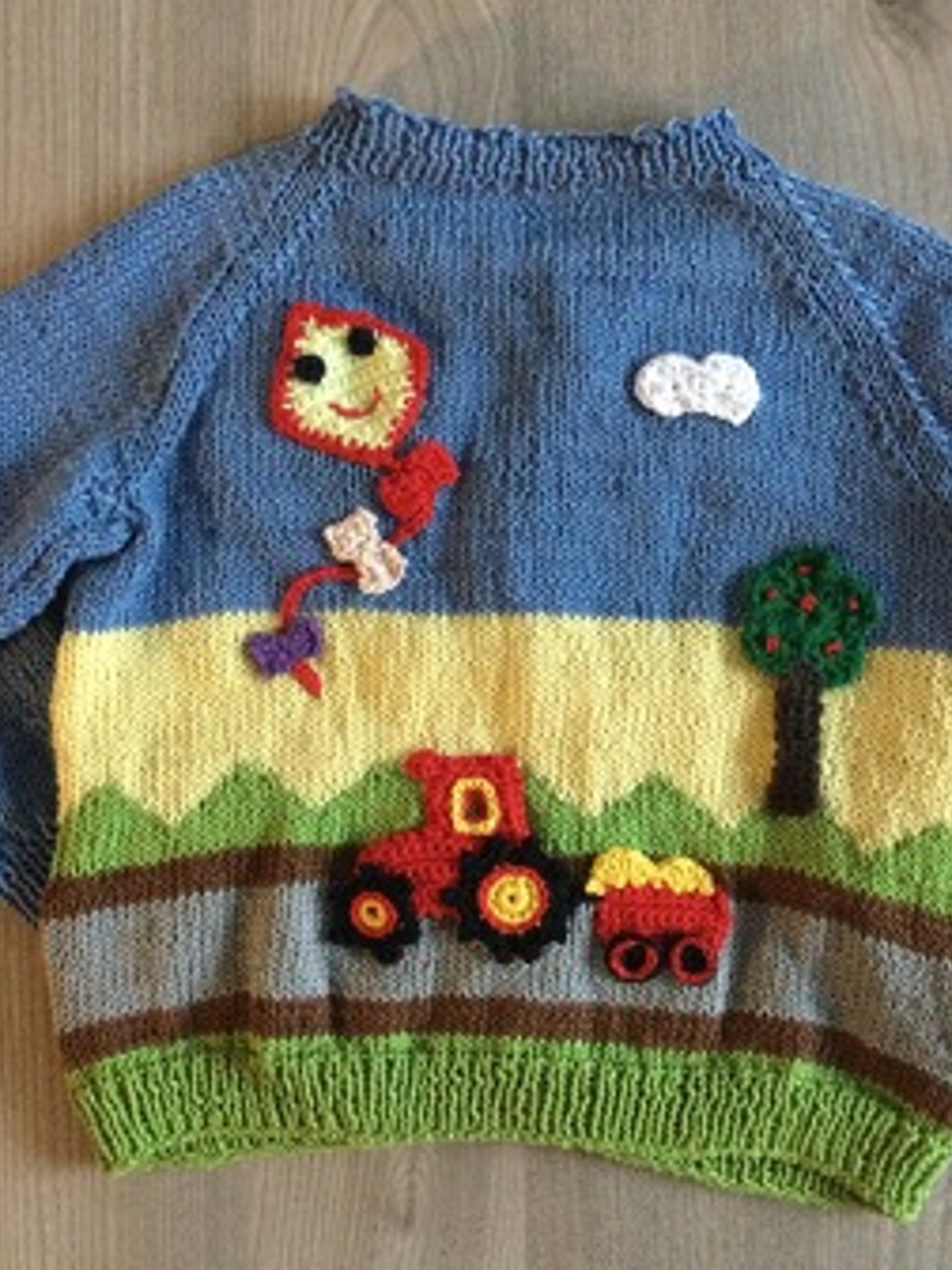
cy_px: 578
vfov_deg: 43.8
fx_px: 1577
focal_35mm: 43
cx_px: 499
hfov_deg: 33.6
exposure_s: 1/17
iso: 500
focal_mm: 3.3
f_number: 2.4
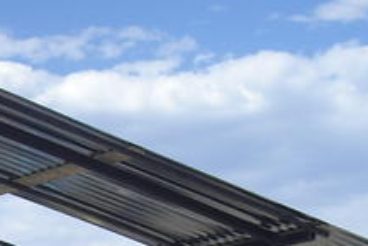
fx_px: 1585
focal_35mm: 155
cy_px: 384
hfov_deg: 12.7
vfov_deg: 8.6
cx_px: -139
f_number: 7.8
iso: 64
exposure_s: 1/125
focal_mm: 6.3
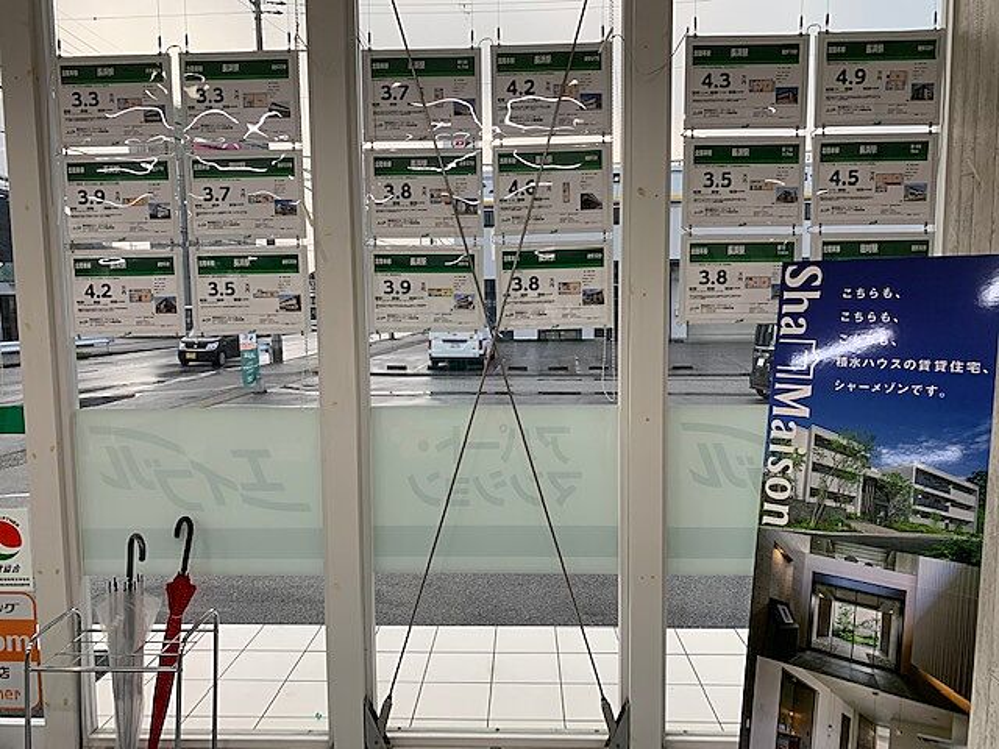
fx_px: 750
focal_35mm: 26
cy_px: 374
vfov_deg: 53.1
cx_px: 500
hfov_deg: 67.3
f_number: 1.8
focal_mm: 4.25
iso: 32
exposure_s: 1/120
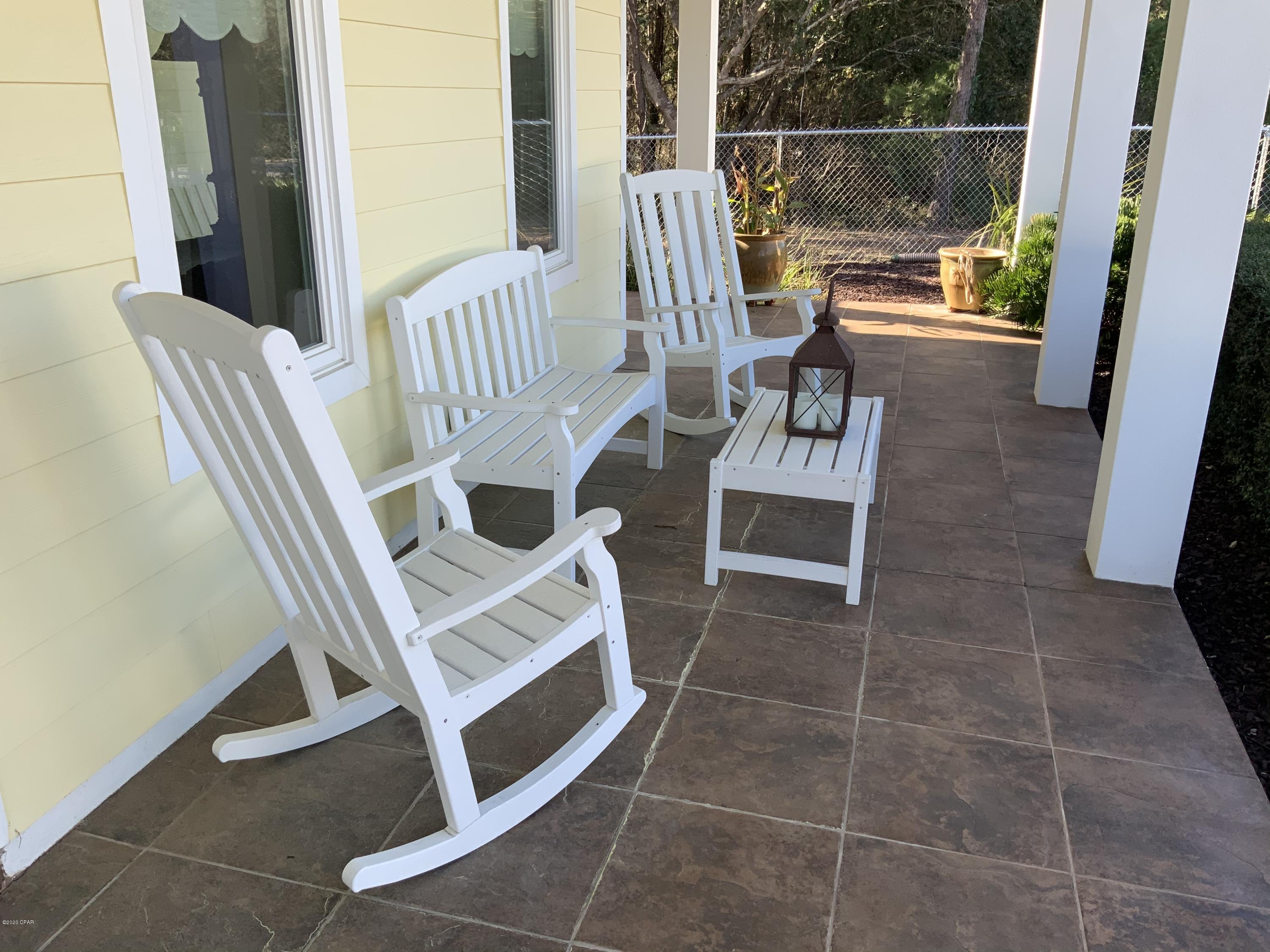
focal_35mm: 29
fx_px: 1064
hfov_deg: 61.7
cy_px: 476
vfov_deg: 48.2
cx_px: 635
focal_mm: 3
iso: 16
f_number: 1.8
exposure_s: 1/229
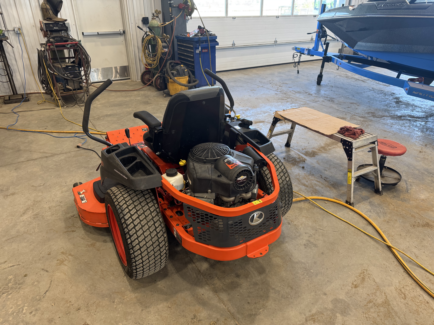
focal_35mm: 24
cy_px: 162
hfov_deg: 71.6
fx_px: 301
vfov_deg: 56.8
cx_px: 217
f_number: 1.78
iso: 200
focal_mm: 6.76
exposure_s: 1/121
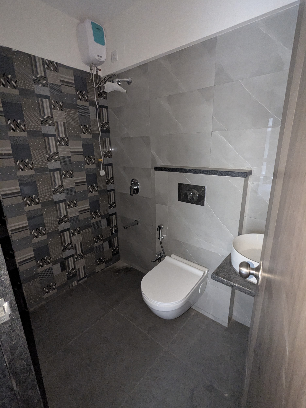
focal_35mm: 16
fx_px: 189
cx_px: 153
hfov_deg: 78.1
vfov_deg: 94.5
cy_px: 204
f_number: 2.2
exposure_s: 1/25
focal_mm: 2.35
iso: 1048
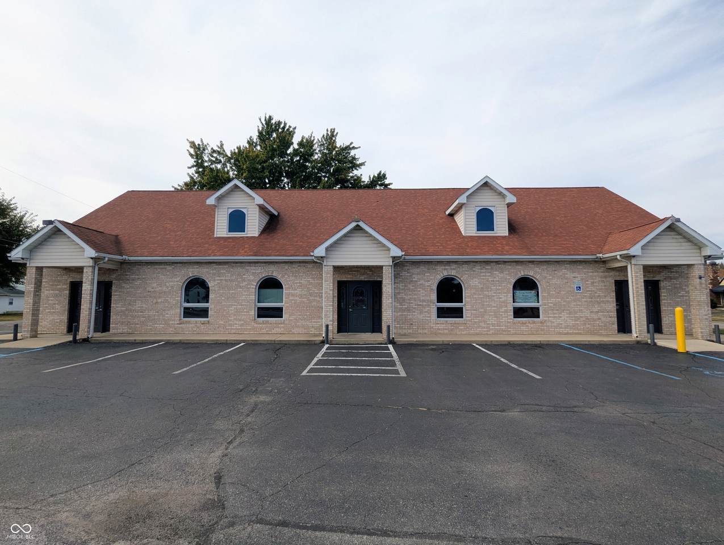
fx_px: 335
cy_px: 272
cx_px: 362
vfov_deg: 78.2
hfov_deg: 94.4
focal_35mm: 16
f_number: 2.2
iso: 51
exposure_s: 1/1309
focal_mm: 2.35
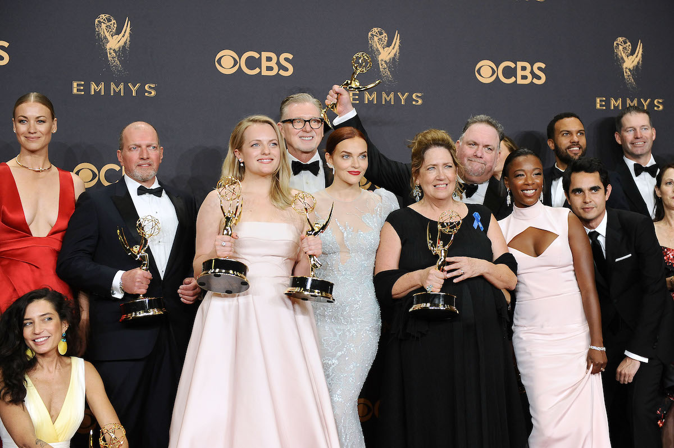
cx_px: 337
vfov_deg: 19.4
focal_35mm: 70
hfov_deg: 28.9
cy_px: 224
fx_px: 1309
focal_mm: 70
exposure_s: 1/400
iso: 2000
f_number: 4
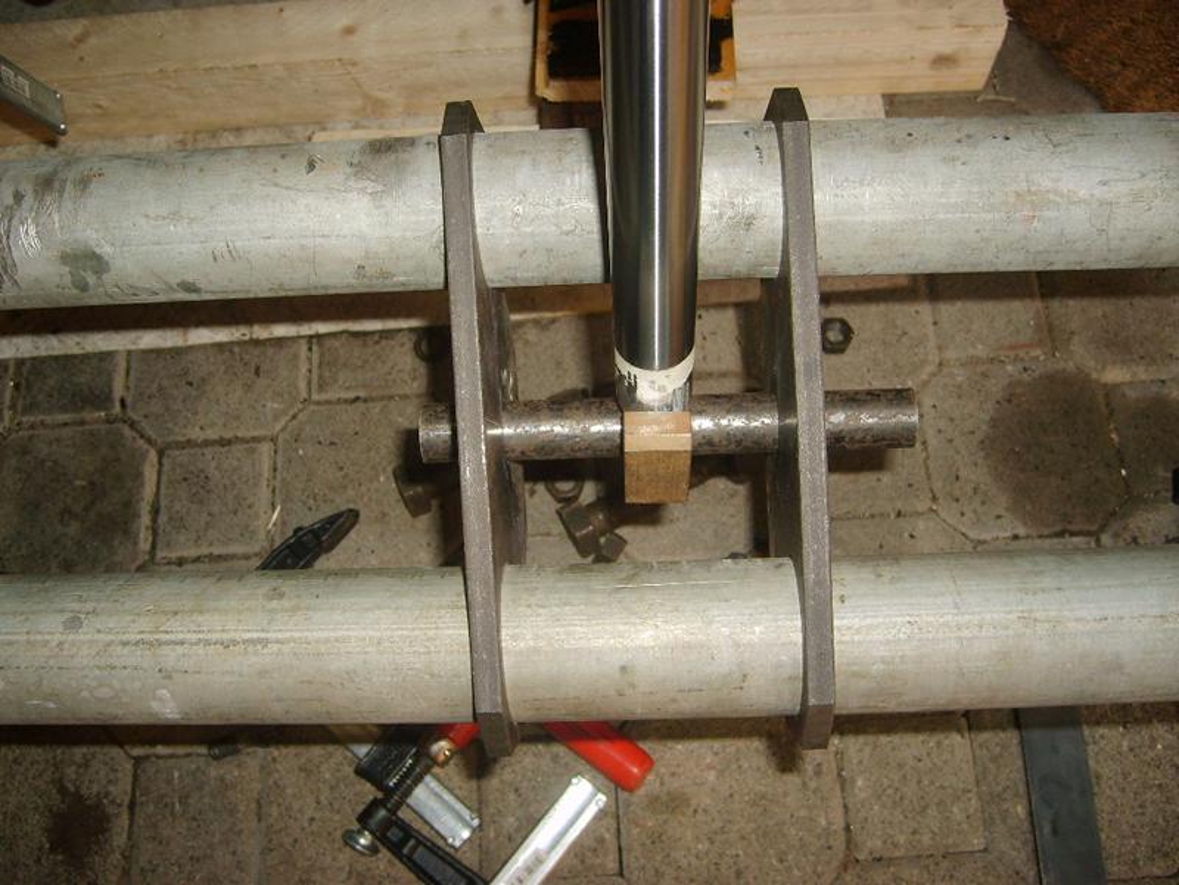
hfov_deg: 52.6
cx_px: 590
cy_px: 442
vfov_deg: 40.7
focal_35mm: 35
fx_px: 1192
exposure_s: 1/45
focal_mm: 5.8
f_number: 2.8
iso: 100
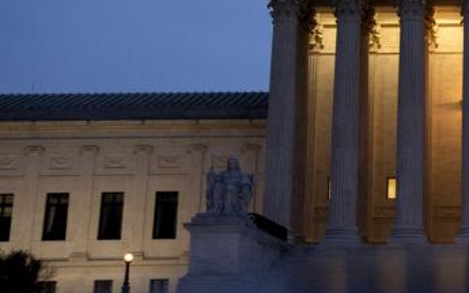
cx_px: 519
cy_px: 75
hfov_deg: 22.9
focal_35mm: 85
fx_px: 1087
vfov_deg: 15.3
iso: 1600
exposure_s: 1/125
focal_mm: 36
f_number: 2.8
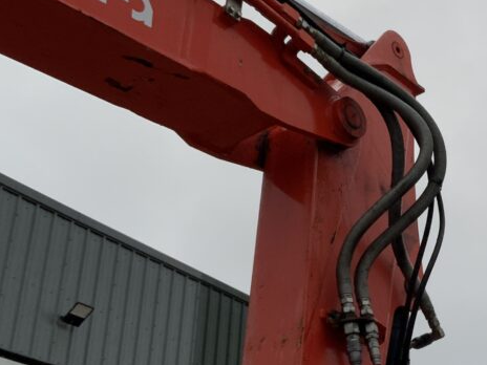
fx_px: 900
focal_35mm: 64
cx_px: 452
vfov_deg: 22.9
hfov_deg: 28.9
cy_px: 185
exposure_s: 1/125
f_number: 1.8
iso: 16
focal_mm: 3
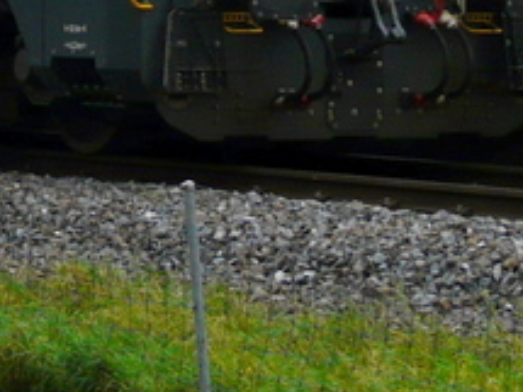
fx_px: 3579
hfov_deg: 8.2
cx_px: -175
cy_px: -222
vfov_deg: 6.2
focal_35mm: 237
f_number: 4
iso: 100
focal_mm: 8.3
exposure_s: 1/200
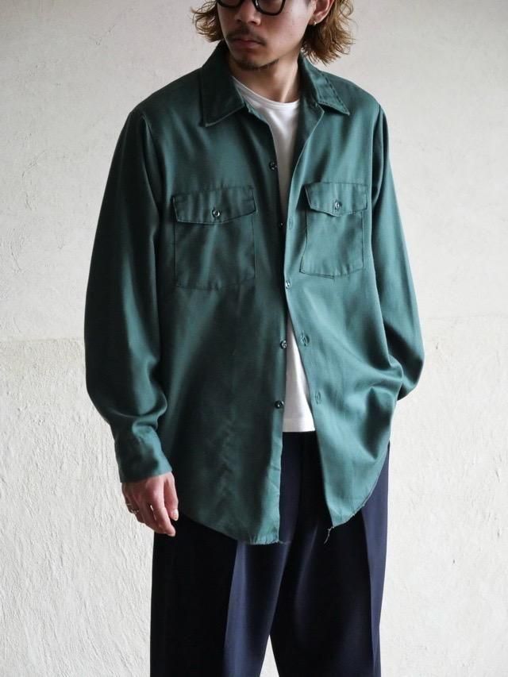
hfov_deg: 13.7
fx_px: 2113
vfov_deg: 18.2
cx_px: 254
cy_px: 338
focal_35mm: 108
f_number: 4
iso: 3200
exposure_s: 1/100
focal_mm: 54
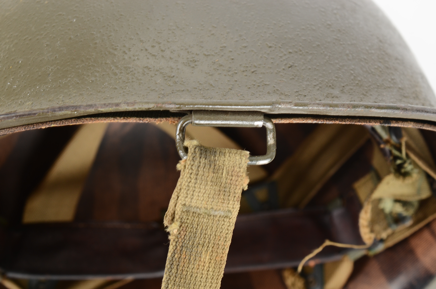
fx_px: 870
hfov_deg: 28.1
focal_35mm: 72
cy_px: 144
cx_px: 218
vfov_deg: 18.8
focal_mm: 48
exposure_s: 1/60
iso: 320
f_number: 10
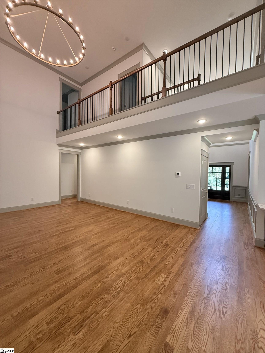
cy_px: 176
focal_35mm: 14
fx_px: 143
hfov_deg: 85.7
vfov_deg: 102.1
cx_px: 132
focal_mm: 2.22
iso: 250
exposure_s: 1/120
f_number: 2.2
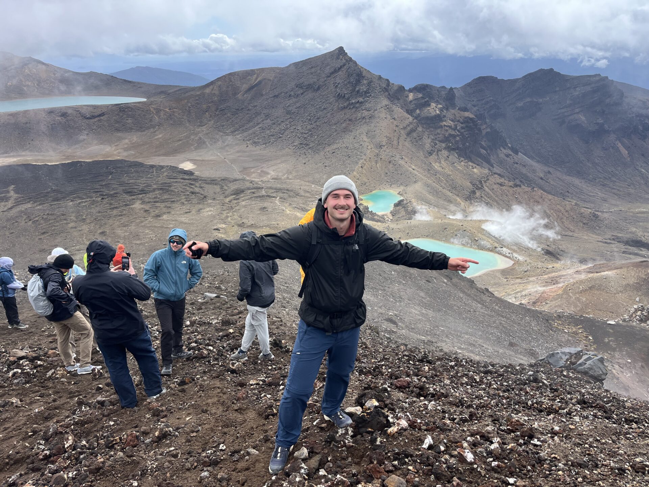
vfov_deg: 53.1
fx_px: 487
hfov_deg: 67.3
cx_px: 324
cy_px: 244
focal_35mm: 26
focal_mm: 5.1
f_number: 1.6
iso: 50
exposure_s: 1/2024
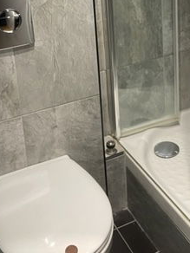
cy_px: 10
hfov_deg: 25.4
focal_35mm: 57
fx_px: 417
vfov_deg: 31.6
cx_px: 141
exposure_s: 1/50
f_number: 1.6
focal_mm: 4.2
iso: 200
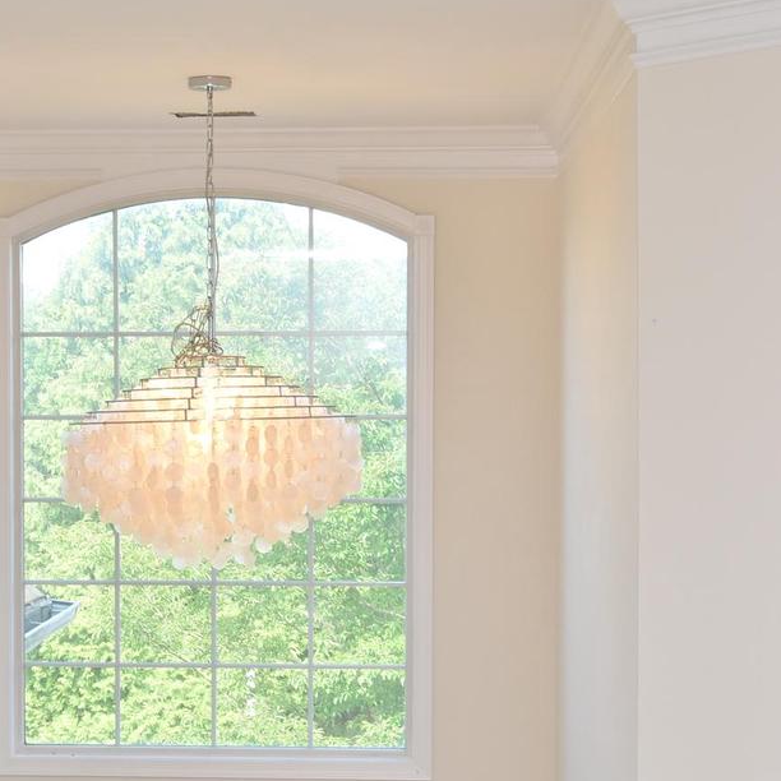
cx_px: 223
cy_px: 482
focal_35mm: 81
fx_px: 2068
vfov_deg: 21.4
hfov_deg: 21.3
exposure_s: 1/80
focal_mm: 27
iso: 640
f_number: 10
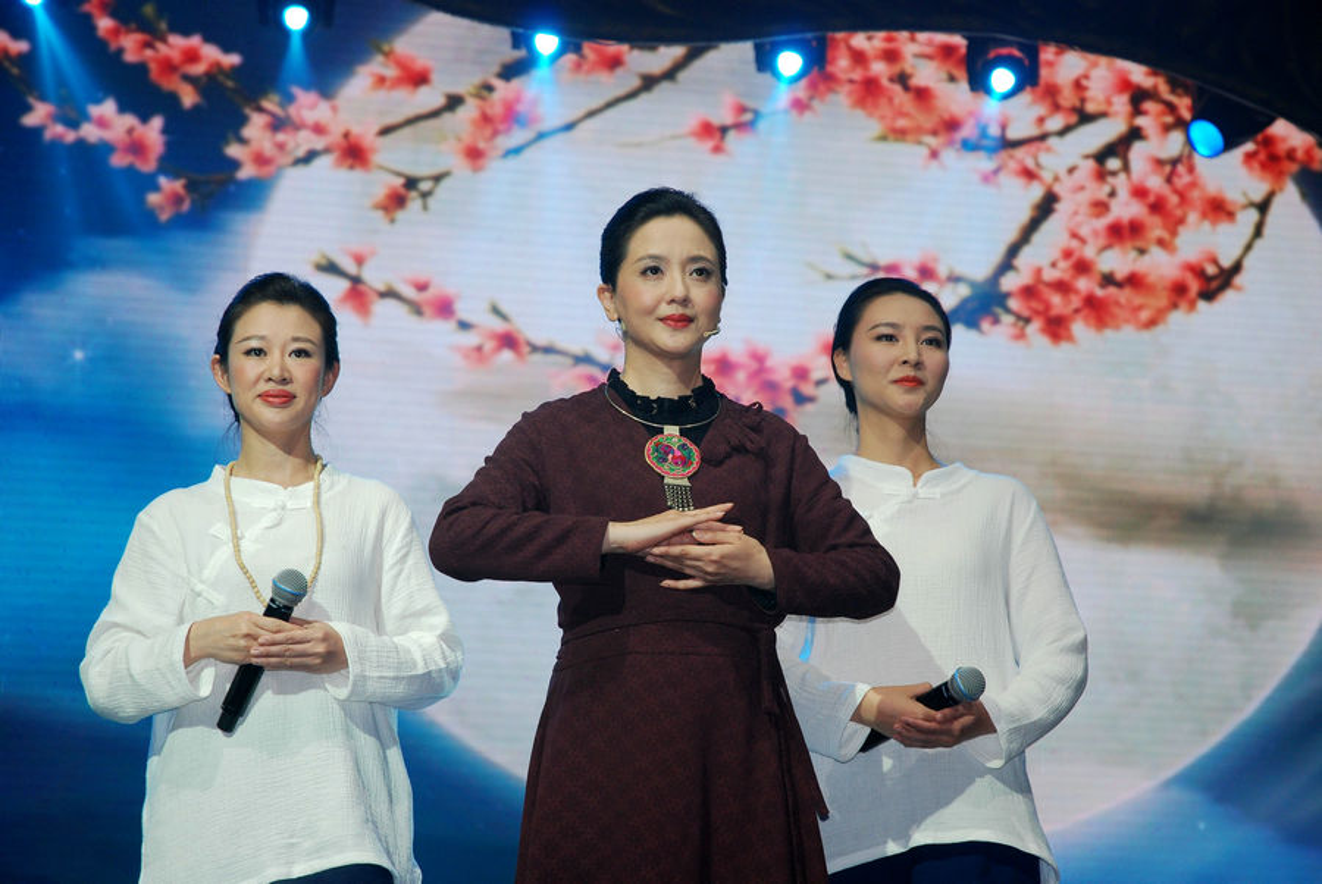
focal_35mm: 93
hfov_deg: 21.9
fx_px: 3418
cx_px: 661
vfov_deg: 14.7
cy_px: 442
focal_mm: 62
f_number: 4.5
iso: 320
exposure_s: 1/160
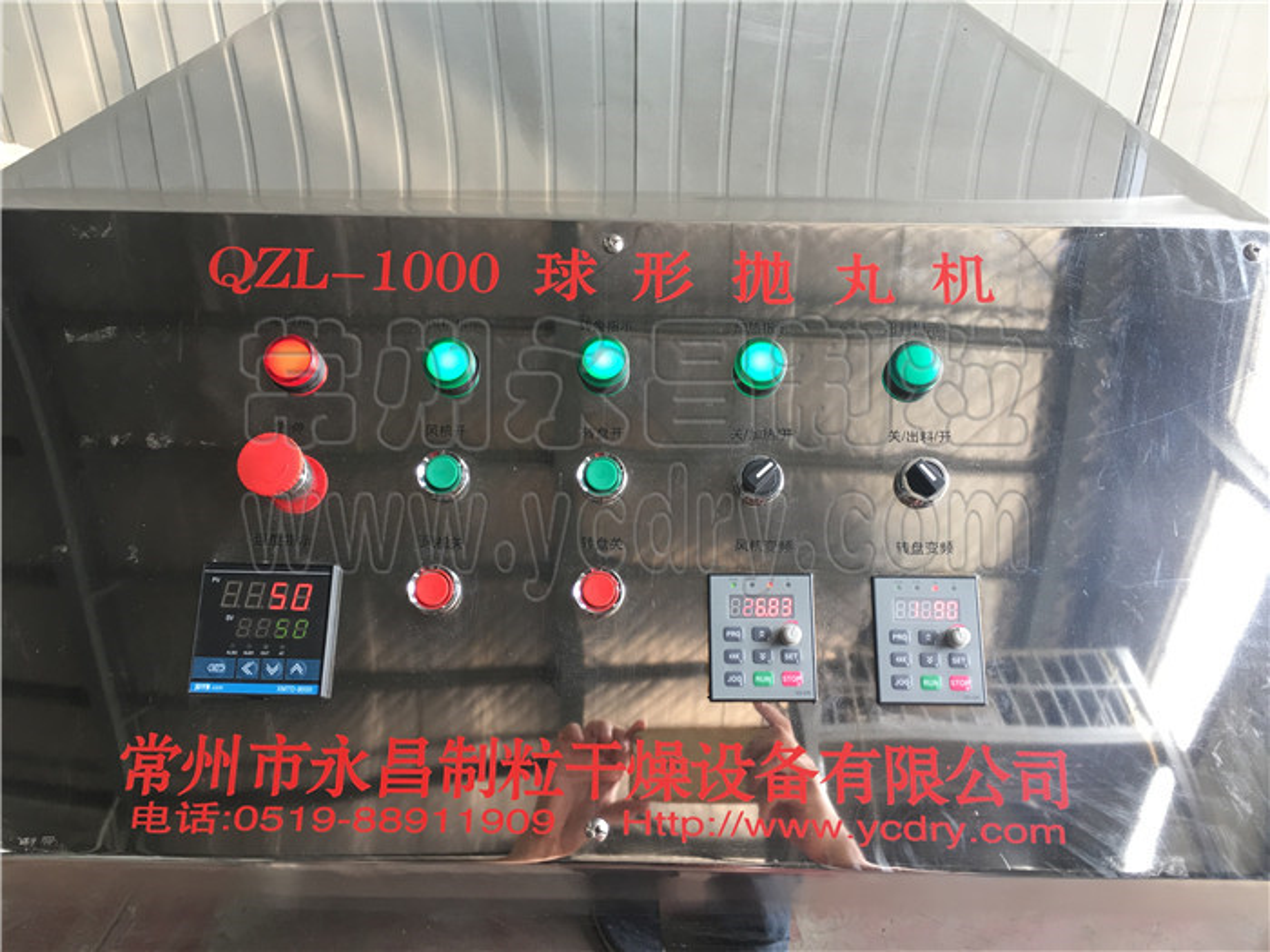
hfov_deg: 61.7
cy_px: 476
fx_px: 1064
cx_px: 635
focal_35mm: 29
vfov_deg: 48.2
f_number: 2.2
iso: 25
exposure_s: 1/33
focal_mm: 4.15
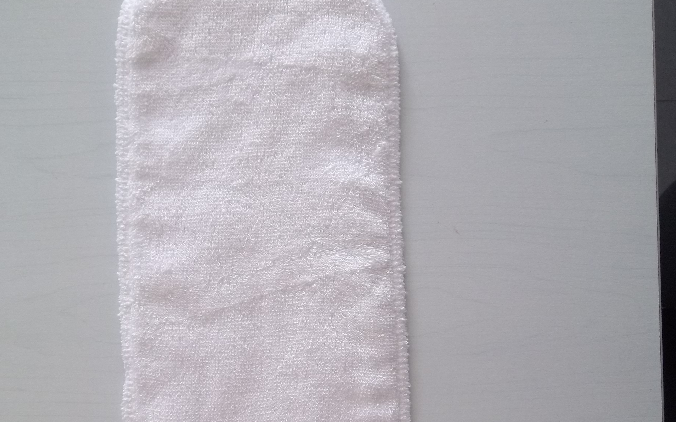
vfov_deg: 31.3
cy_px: 324
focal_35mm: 40
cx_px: 335
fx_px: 737
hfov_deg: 49.3
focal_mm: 5.05
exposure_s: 1/30
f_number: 3.5
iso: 113
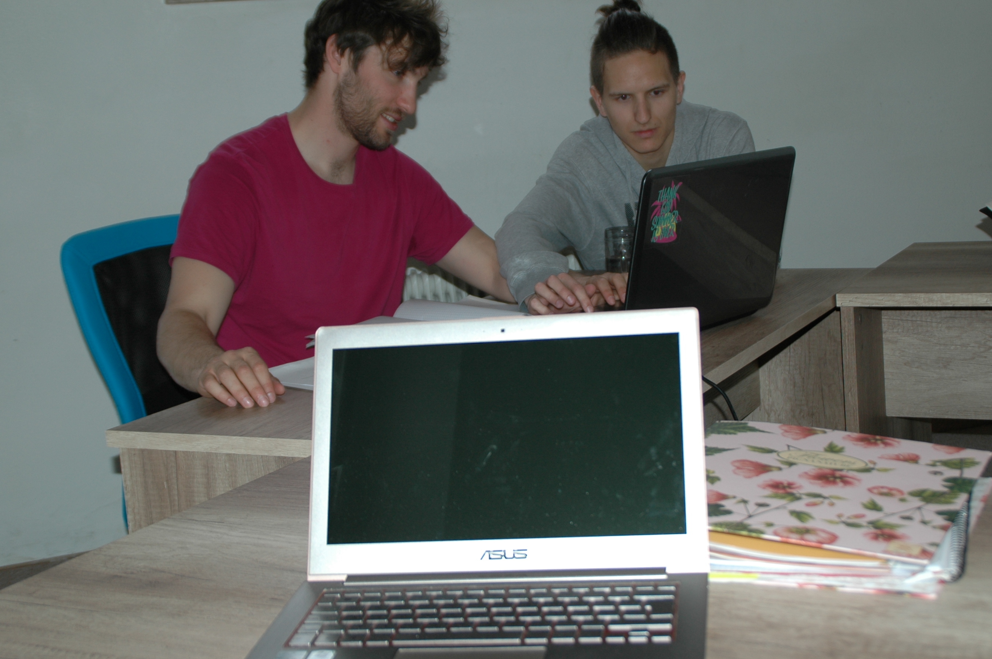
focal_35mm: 55
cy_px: 286
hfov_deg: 36.3
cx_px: 517
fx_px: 1514
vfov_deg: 24.6
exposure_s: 1/60
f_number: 4.2
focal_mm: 32
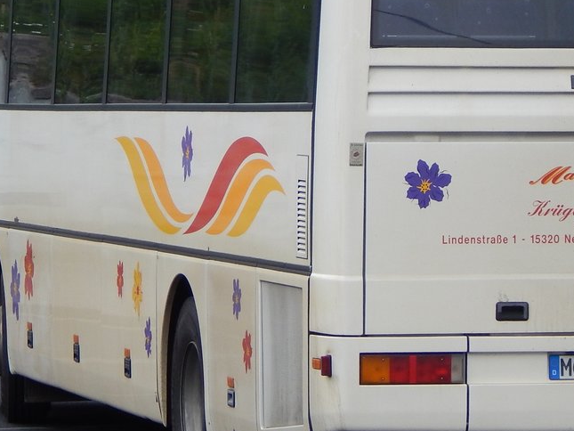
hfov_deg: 9.3
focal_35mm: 212
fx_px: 3516
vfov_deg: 7.0
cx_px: 395
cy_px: 147
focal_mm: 20.5
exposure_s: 1/400
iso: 125
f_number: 4.6
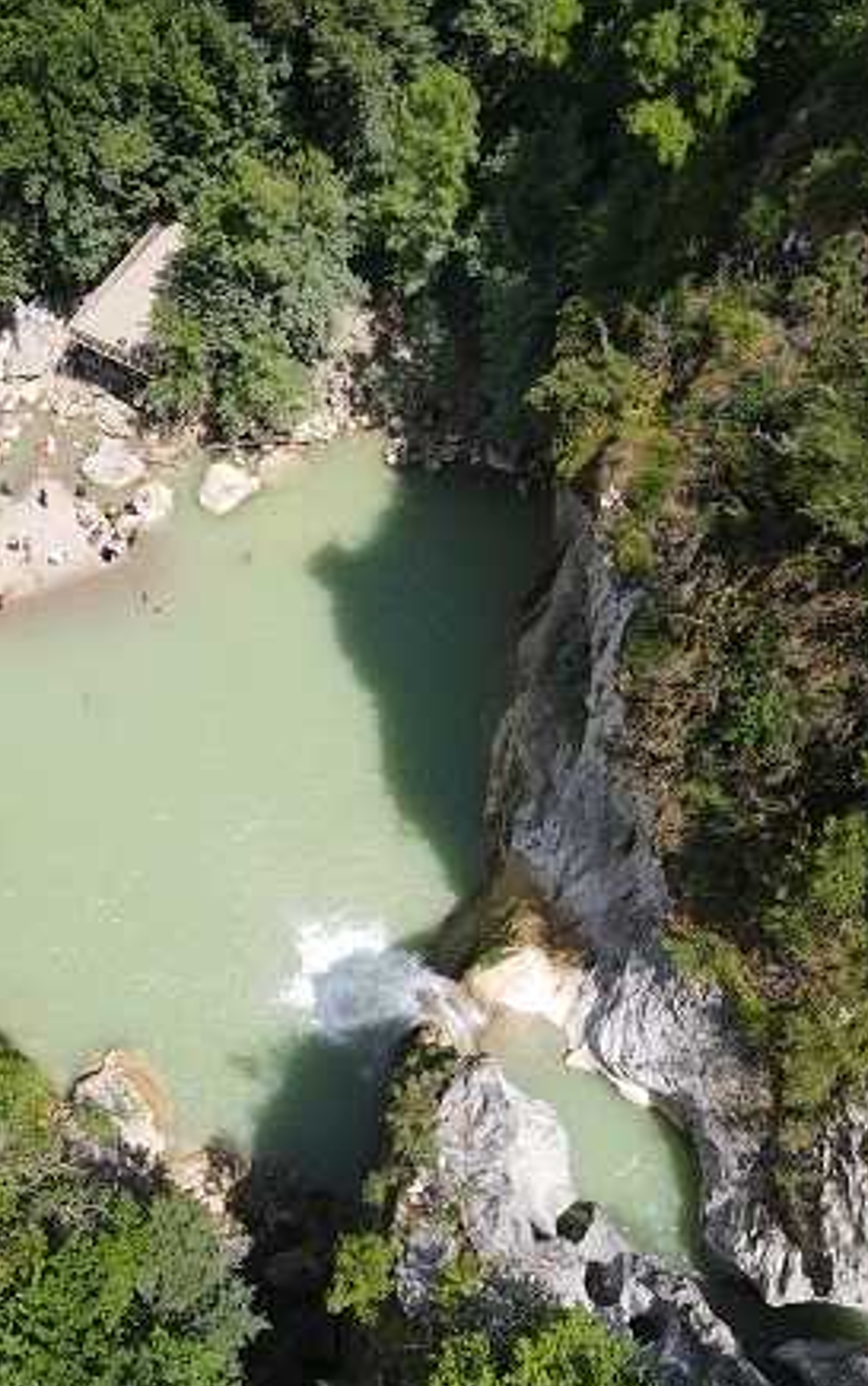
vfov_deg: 55.3
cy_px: 696
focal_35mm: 35
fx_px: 1323
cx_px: 188
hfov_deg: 35.3
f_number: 2.8
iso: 100
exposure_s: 1/500
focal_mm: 4.5
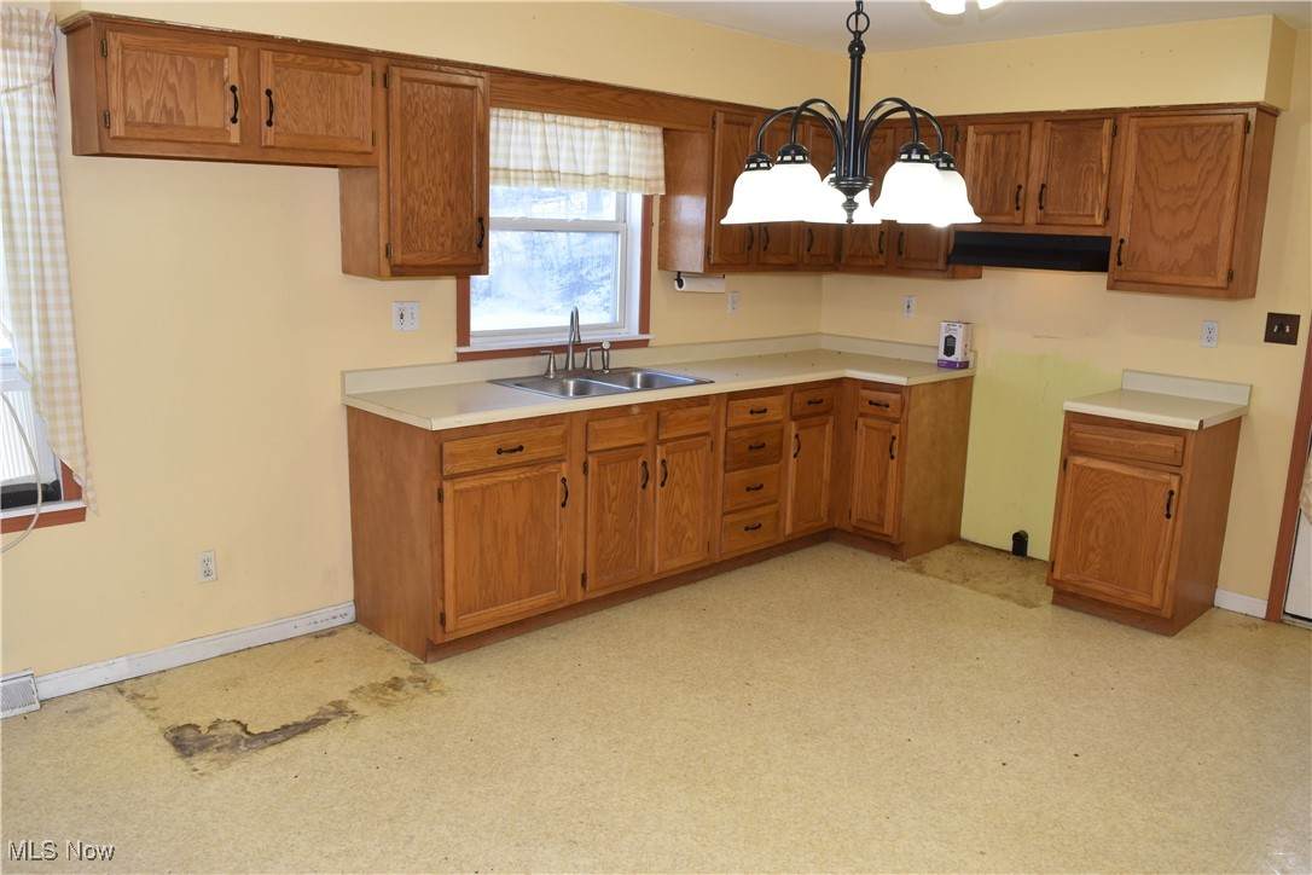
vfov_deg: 47.9
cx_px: 656
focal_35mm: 27
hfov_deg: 67.4
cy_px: 438
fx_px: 984
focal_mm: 18
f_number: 5.6
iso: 360
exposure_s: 1/125
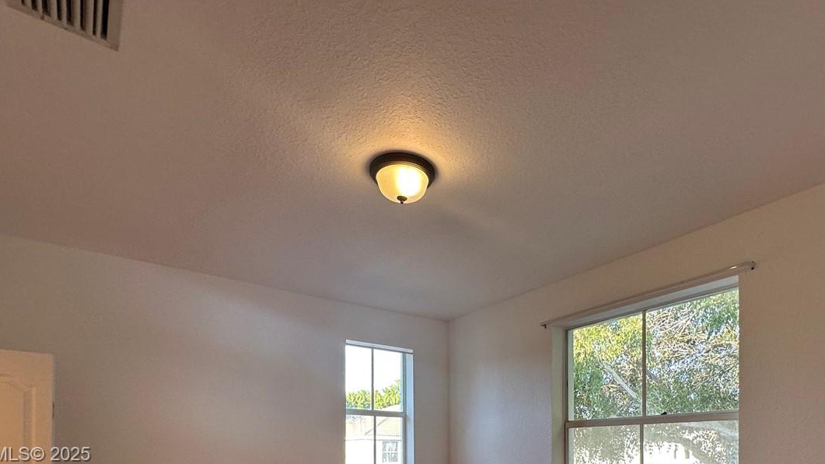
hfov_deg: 78.2
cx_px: 470
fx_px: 503
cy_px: 455
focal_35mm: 23
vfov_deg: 43.1
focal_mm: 2.22
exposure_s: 1/120
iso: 80
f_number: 2.2
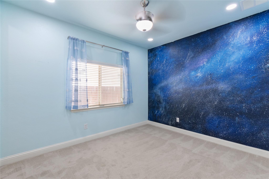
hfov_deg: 100.4
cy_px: 90
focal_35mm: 15
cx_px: 134
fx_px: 112
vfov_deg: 77.3
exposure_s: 1/15
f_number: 8
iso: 200
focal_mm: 10
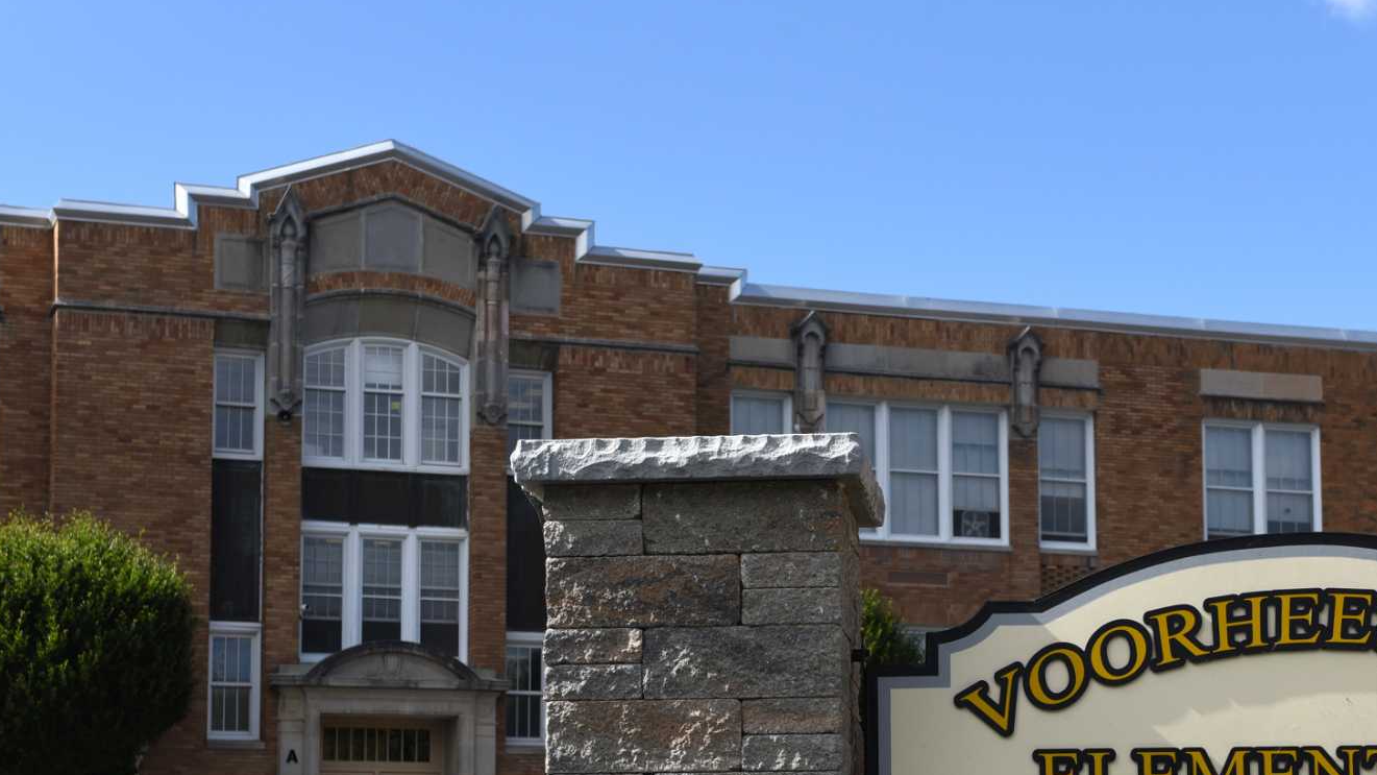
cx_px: 809
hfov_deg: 27.1
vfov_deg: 15.4
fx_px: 2848
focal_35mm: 78
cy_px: 635
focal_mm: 48
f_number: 7.1
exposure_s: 1/1000
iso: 320
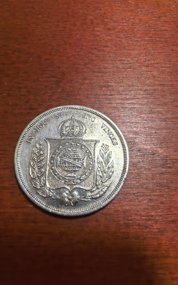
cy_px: 135
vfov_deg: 66.4
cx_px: 69
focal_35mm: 28
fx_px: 217
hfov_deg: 44.3
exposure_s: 1/33.3
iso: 200
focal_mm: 1.68
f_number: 2.2
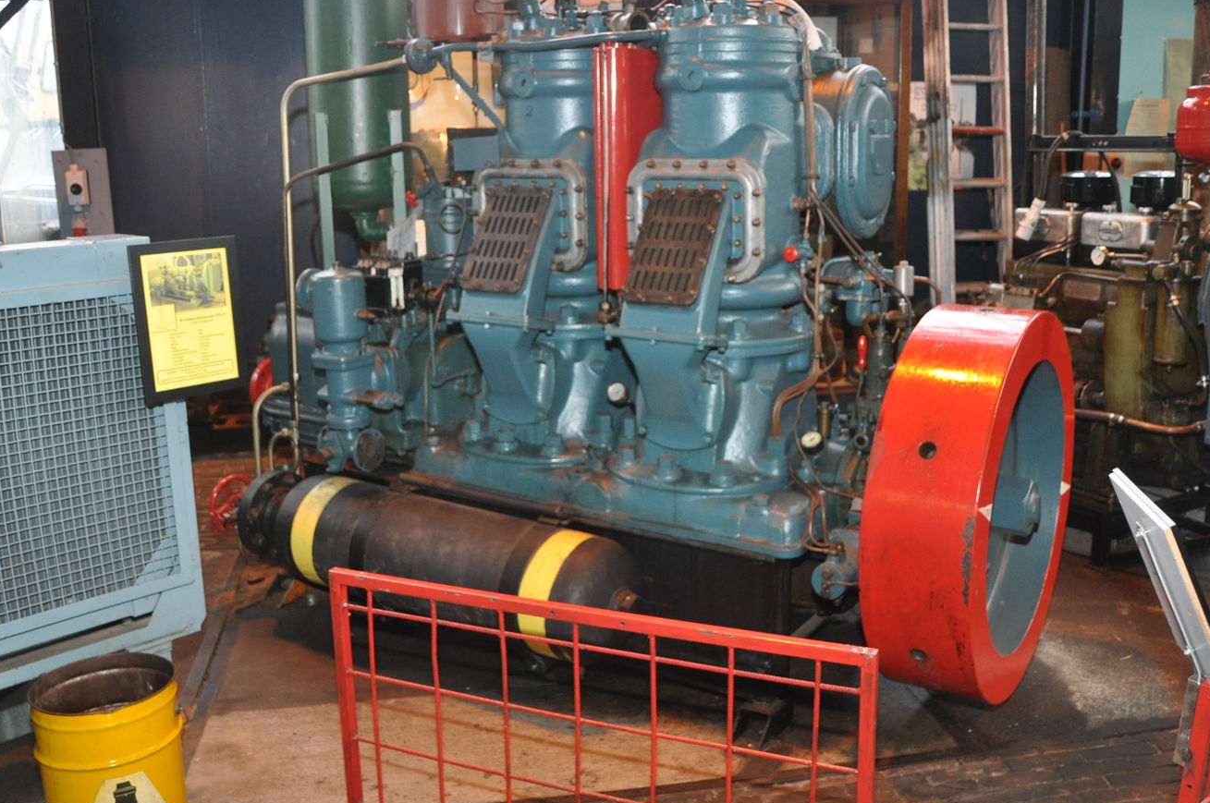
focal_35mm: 33
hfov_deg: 57.3
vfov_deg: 39.8
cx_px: 633
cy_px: 339
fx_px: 1108
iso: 800
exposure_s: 1/60
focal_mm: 18
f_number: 4
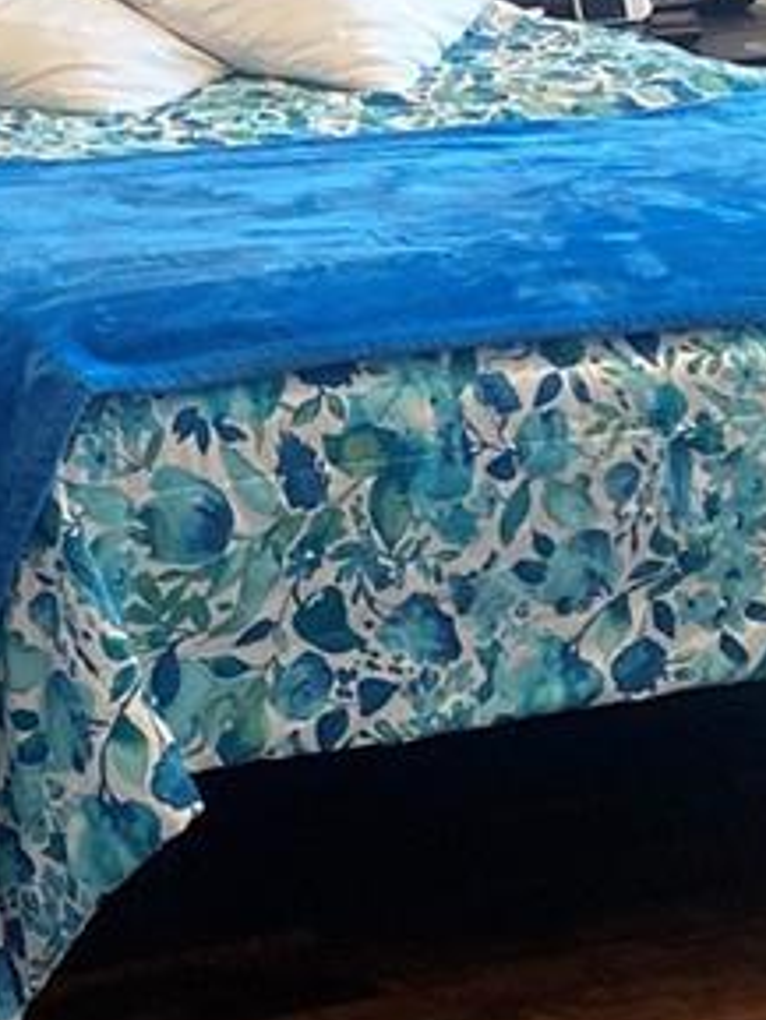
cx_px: -95
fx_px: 3184
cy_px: 314
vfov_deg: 18.1
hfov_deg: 13.4
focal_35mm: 108
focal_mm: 4.25
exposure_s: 1/60
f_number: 1.8
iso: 320
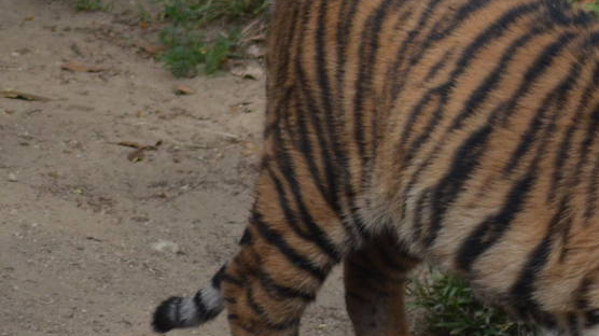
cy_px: 264
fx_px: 21509
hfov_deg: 1.6
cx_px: 741
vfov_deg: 0.9
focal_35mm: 1355
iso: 800
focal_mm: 300
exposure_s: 1/1000
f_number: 5.6
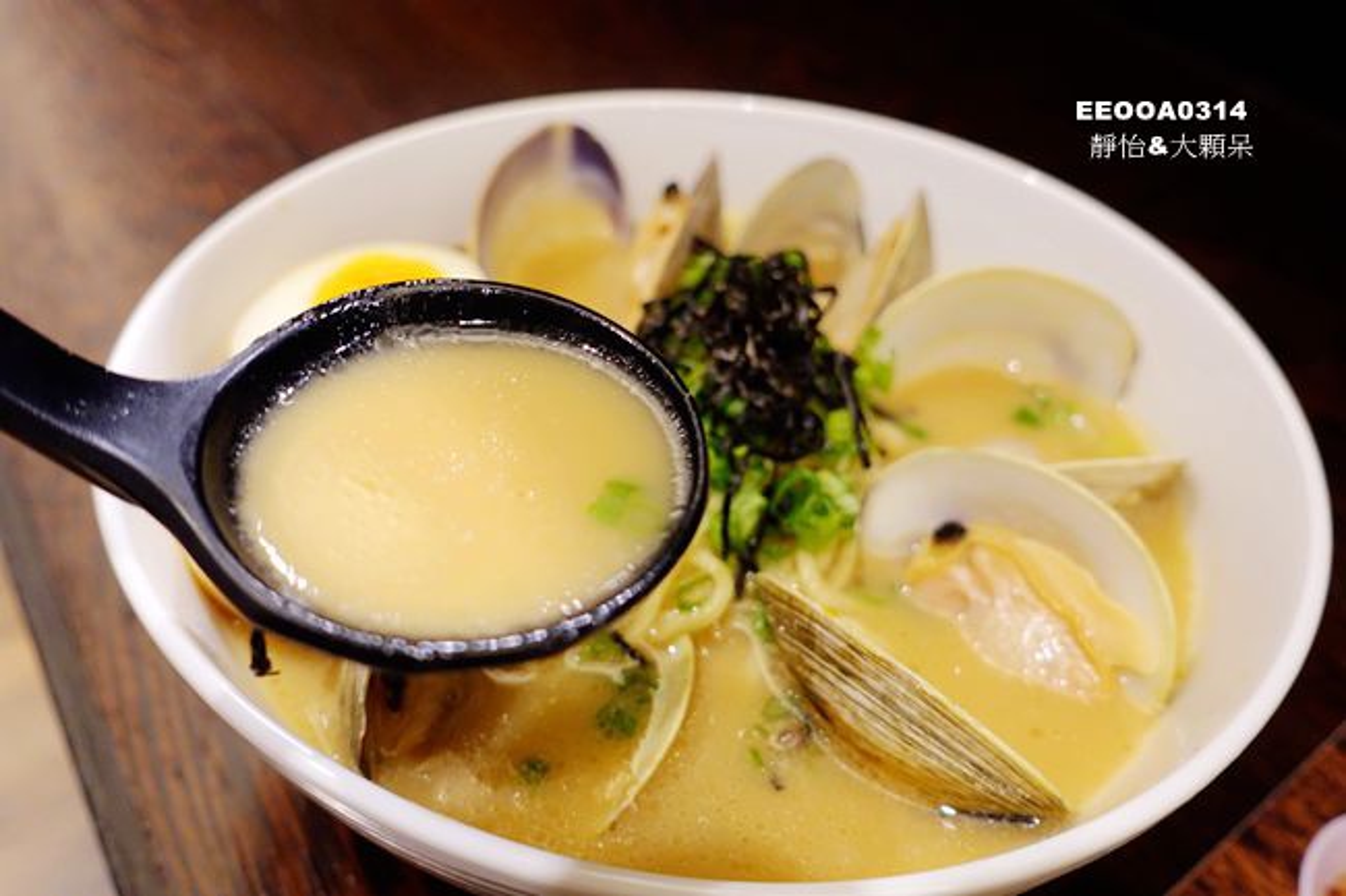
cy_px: 448
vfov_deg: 38.9
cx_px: 673
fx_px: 1271
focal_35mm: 34
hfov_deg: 55.8
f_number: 2.8
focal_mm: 12.64
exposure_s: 1/25
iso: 800
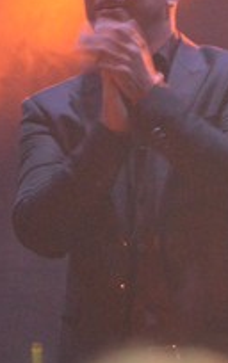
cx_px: 69
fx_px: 9329
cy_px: 77
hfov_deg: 1.4
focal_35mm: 941
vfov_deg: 2.2
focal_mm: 230
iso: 6400
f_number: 5.6
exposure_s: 1/100
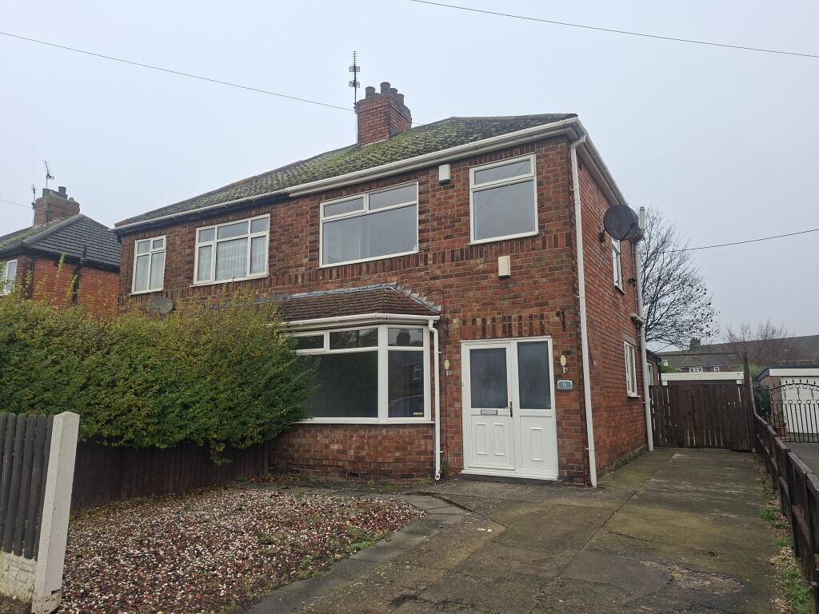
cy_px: 307
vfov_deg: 58.9
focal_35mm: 23
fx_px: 544
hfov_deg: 73.9
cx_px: 410
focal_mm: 5.54
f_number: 1.8
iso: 50
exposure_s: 1/317
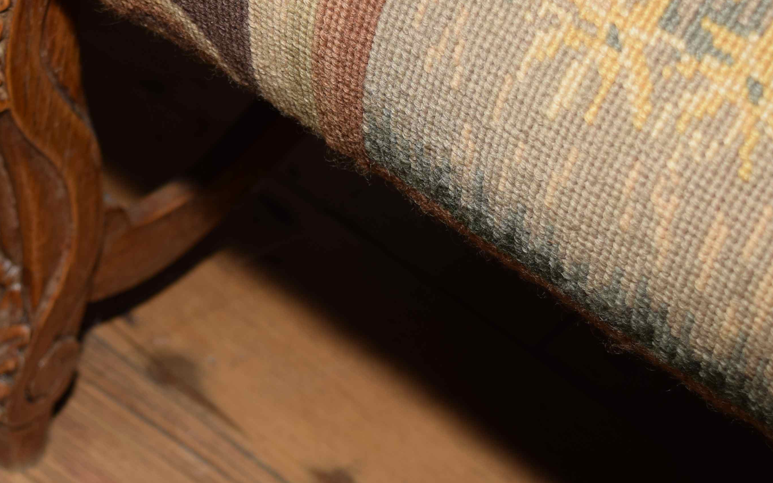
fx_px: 1920
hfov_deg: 22.4
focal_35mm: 91
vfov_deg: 14.3
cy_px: 221
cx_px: 137
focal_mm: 27
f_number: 4
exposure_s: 1/60
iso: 100
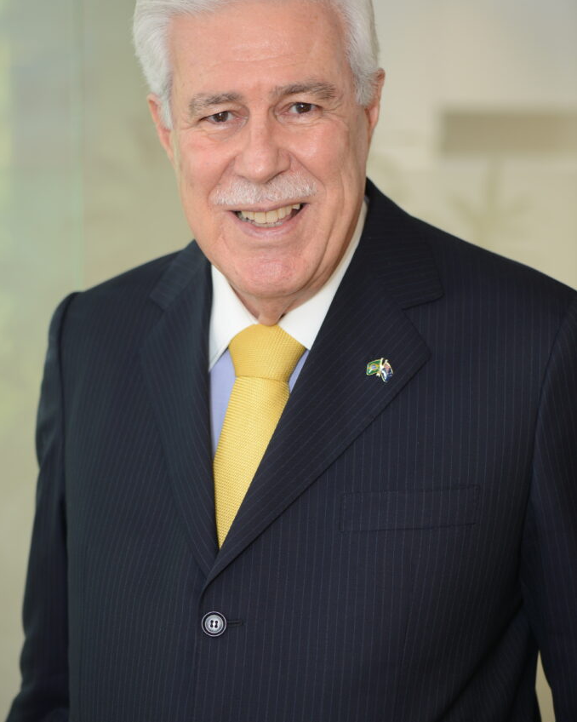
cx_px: 287
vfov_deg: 16.2
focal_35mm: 119
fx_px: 2541
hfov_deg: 13.0
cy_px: 312
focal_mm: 105
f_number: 4.5
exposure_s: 1/100
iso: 400
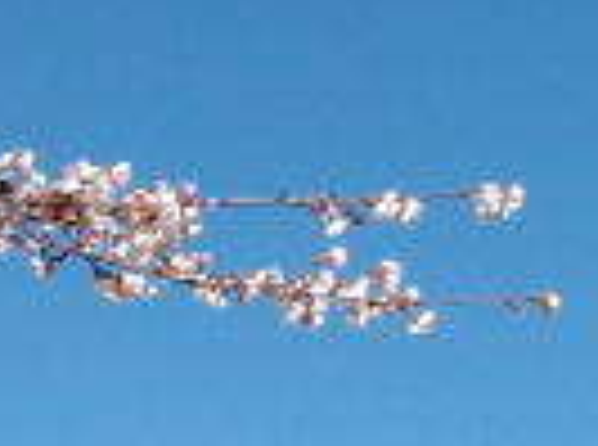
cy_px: 649
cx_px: 310
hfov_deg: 11.7
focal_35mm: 169
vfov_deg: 8.6
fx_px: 2912
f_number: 5
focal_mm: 6
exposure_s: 1/1000
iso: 100
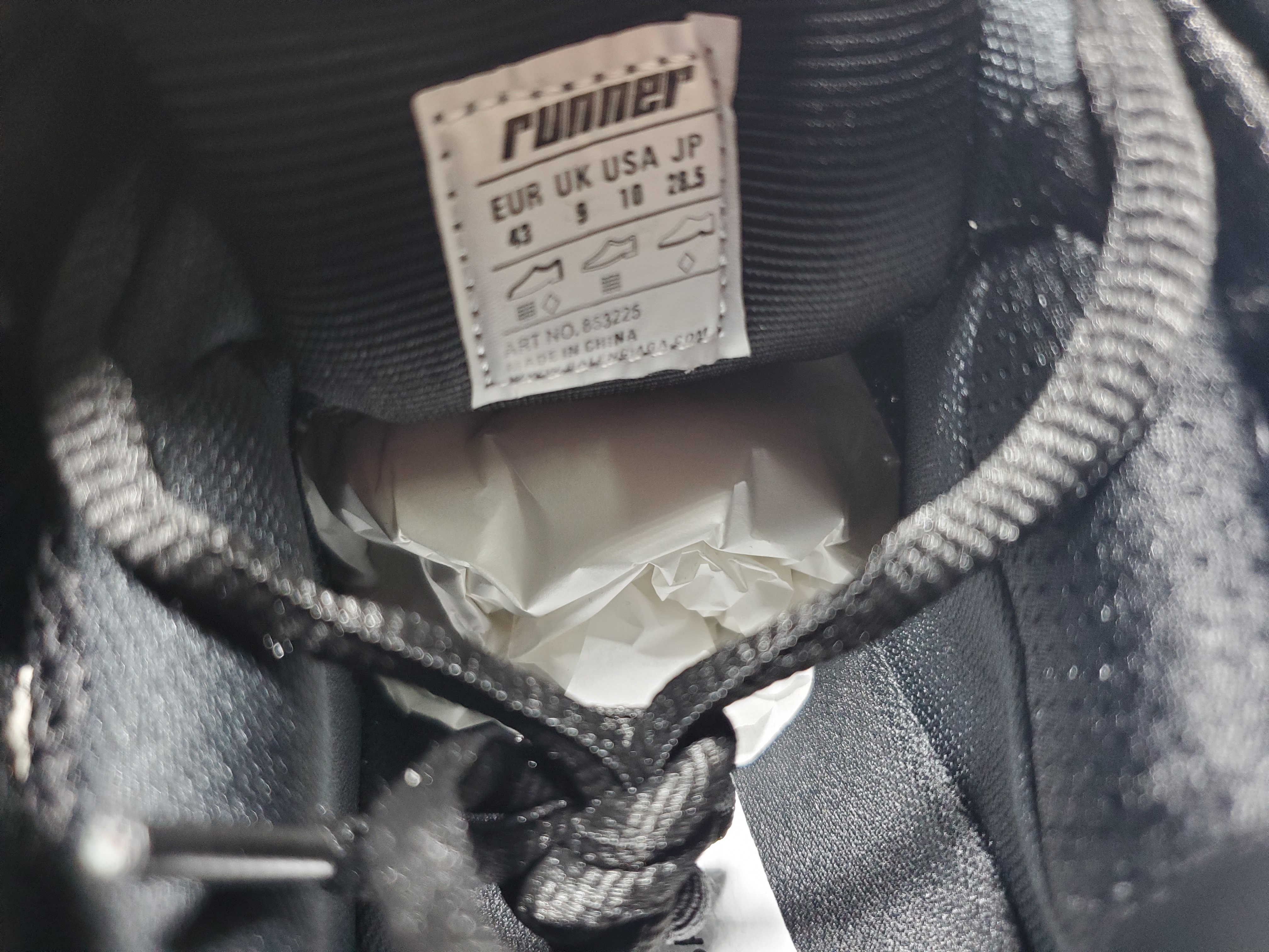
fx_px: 953
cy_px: 476
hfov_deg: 67.3
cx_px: 634
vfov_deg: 53.1
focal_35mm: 26
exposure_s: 1/100
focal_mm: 4.3
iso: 250
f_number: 1.5
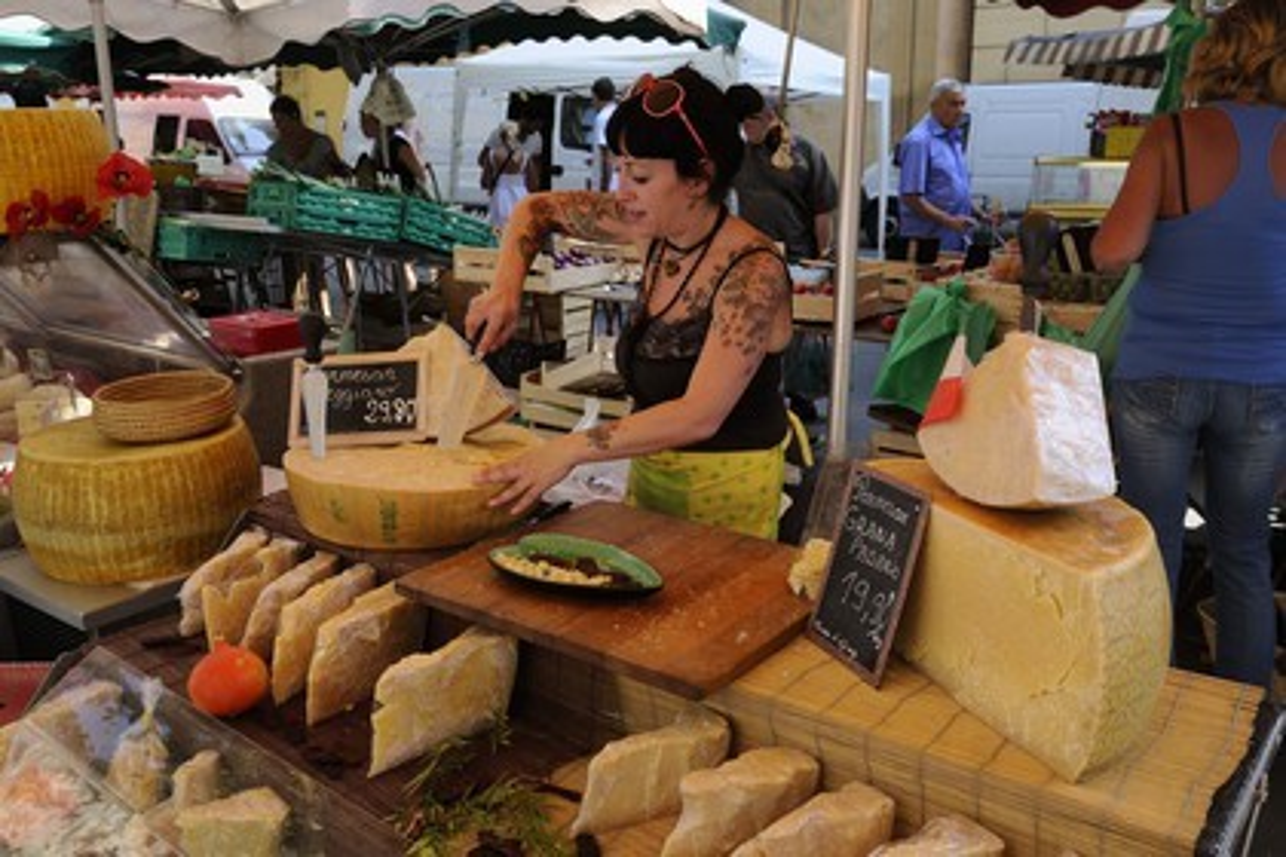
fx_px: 1036
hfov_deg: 63.7
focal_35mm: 29
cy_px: 428
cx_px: 643
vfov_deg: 45.0
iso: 400
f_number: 8
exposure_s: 1/160
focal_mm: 29
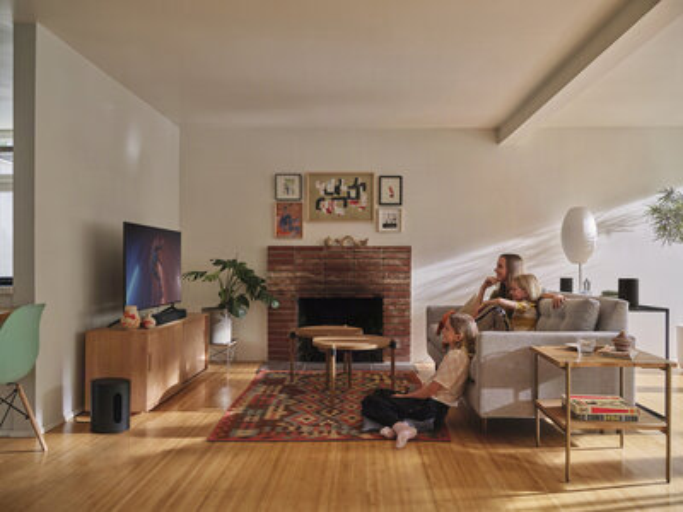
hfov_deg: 69.4
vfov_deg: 54.9
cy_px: 256
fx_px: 493
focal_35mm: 25
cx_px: 342
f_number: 5.6
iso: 1250
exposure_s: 1/200
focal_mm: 32
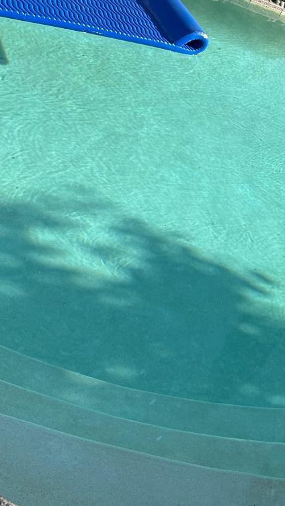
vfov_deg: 39.5
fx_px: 699
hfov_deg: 21.3
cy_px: 180
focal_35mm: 52
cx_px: 351
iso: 80
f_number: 1.78
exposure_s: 1/3472
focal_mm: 6.86
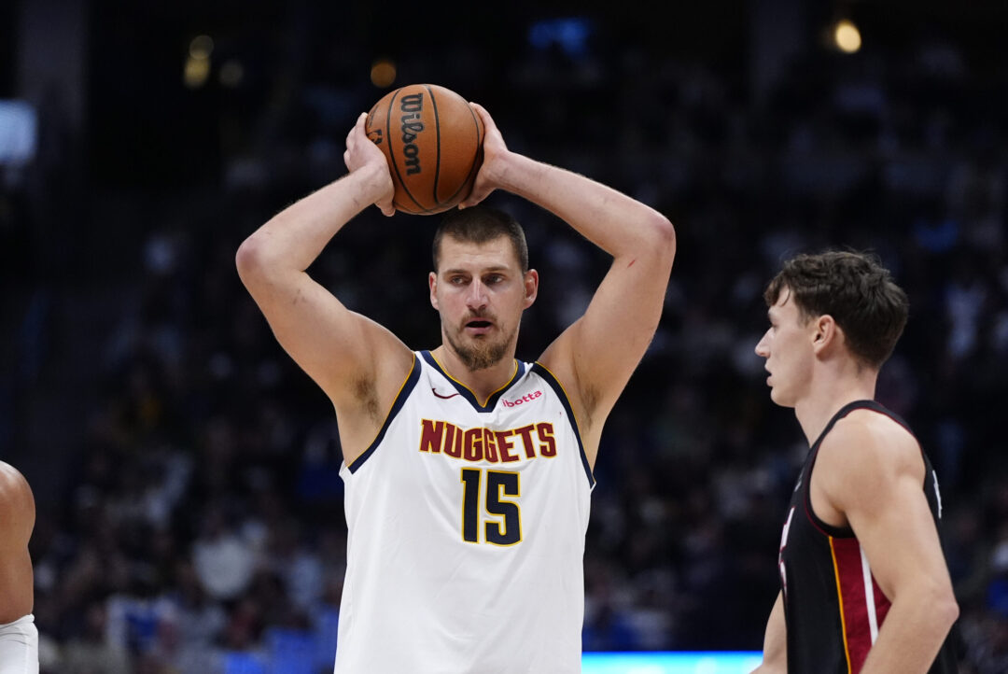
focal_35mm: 250
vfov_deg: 5.5
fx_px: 7005
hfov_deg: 8.2
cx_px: 504
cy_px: 337
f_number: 2.8
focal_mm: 167
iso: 4000
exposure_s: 1/2500
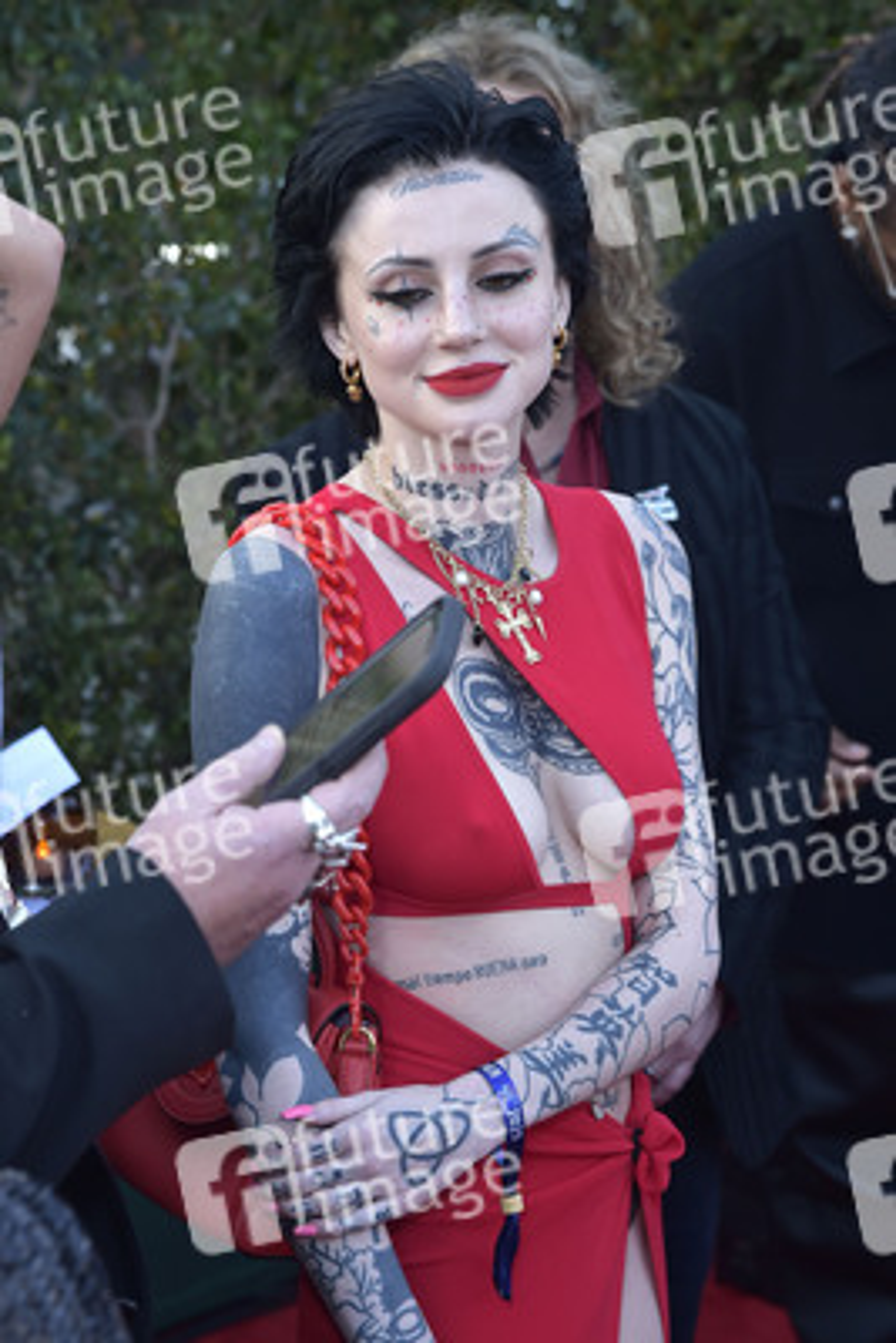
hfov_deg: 14.4
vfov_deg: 21.5
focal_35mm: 95
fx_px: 3543
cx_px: 448
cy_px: 672
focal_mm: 95
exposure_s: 1/250
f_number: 6.3
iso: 500
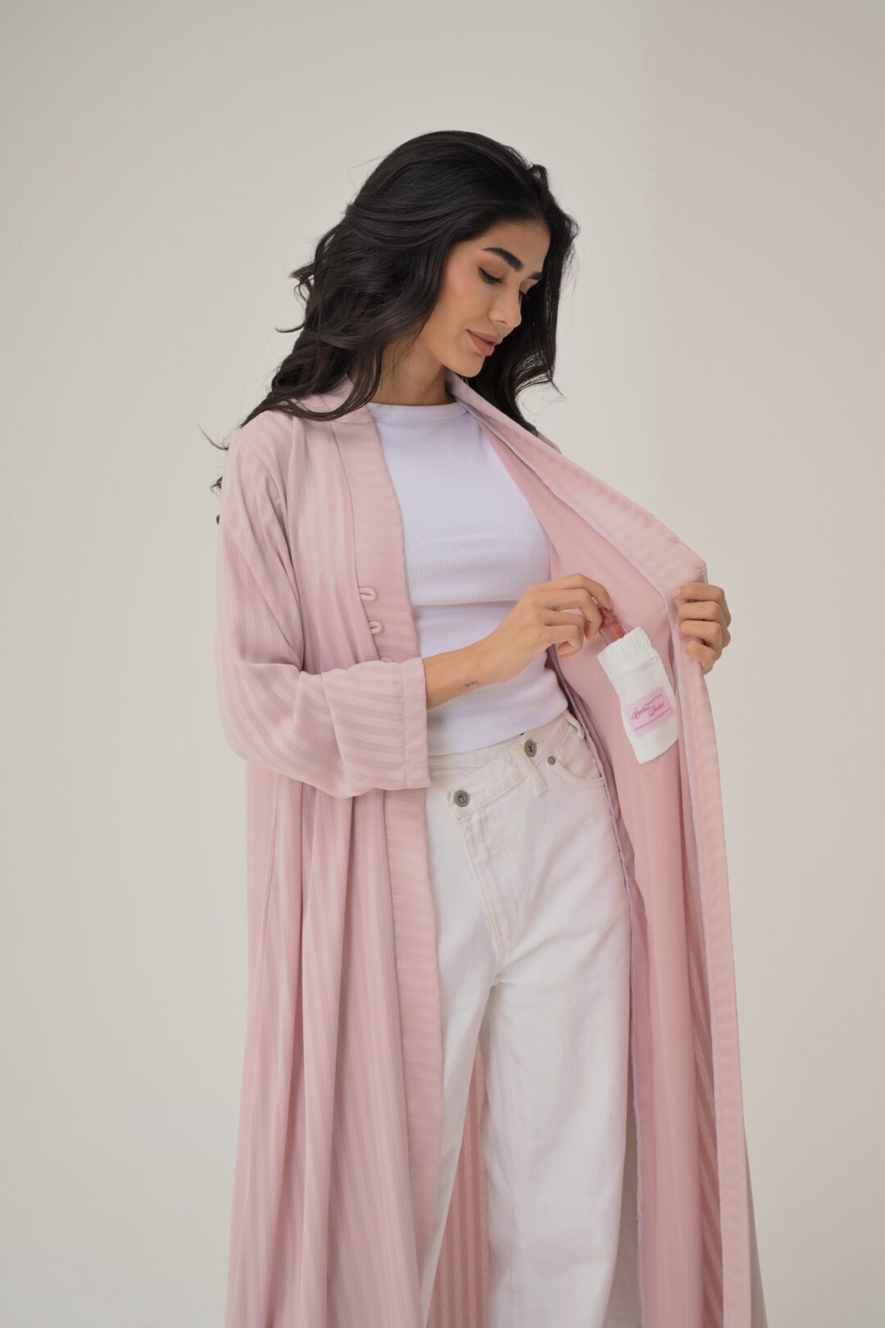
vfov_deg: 38.9
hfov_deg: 26.5
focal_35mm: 51
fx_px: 1881
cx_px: 442
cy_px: 664
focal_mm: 51
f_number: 4
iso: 200
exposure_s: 1/320
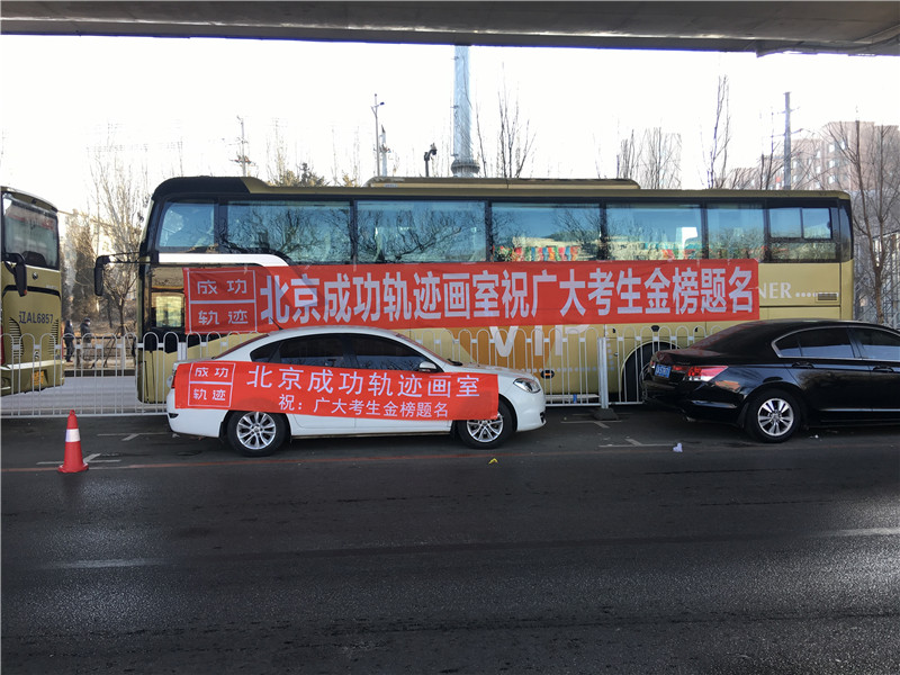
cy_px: 338
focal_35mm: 29
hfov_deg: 61.7
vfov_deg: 48.2
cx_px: 450
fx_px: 754
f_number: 2.2
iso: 25
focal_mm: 4.15
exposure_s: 1/126
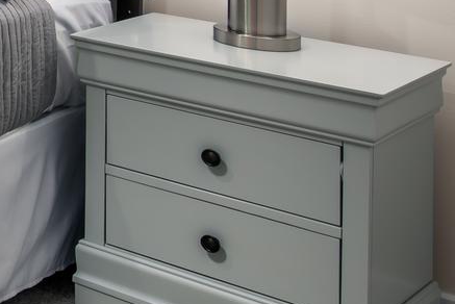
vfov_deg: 14.6
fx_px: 1126
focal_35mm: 89
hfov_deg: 15.3
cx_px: -586
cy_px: -111
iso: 200
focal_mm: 19
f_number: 8
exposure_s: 1/250
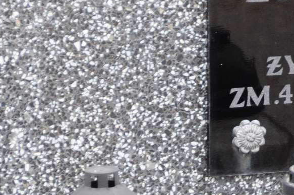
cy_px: 27
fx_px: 5040
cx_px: 444
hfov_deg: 3.3
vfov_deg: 2.2
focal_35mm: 618
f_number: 7.1
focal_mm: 112
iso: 640
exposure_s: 1/160
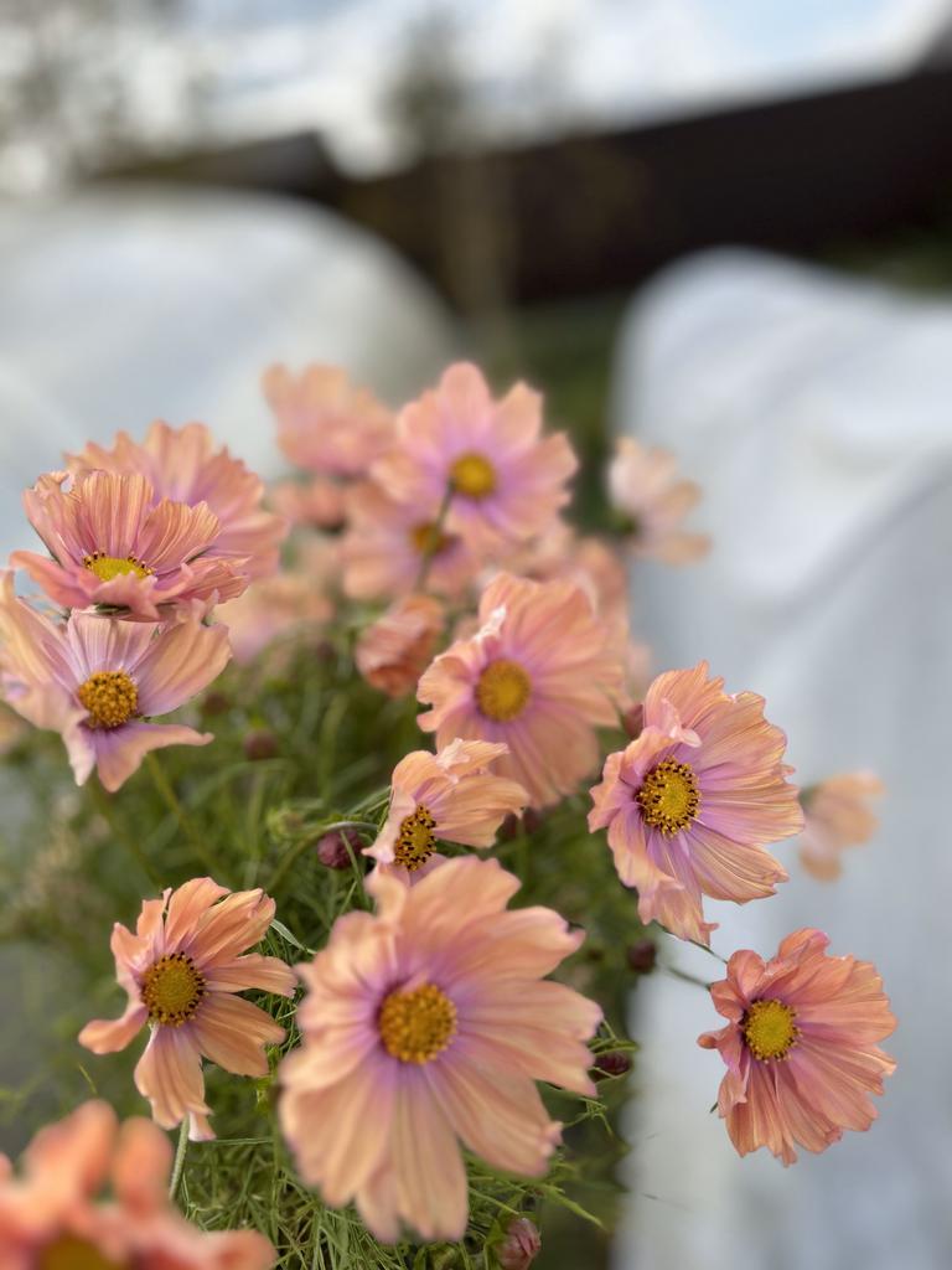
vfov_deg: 67.3
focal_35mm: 26
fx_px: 953
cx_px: 476
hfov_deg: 53.1
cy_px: 635
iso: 50
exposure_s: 1/1511
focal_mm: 5.7
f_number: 1.5
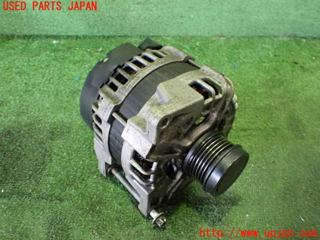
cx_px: 160
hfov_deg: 60.0
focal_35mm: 30
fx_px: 277
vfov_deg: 46.8
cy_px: 120
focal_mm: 5.4
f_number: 2.3
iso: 800
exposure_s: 1/30
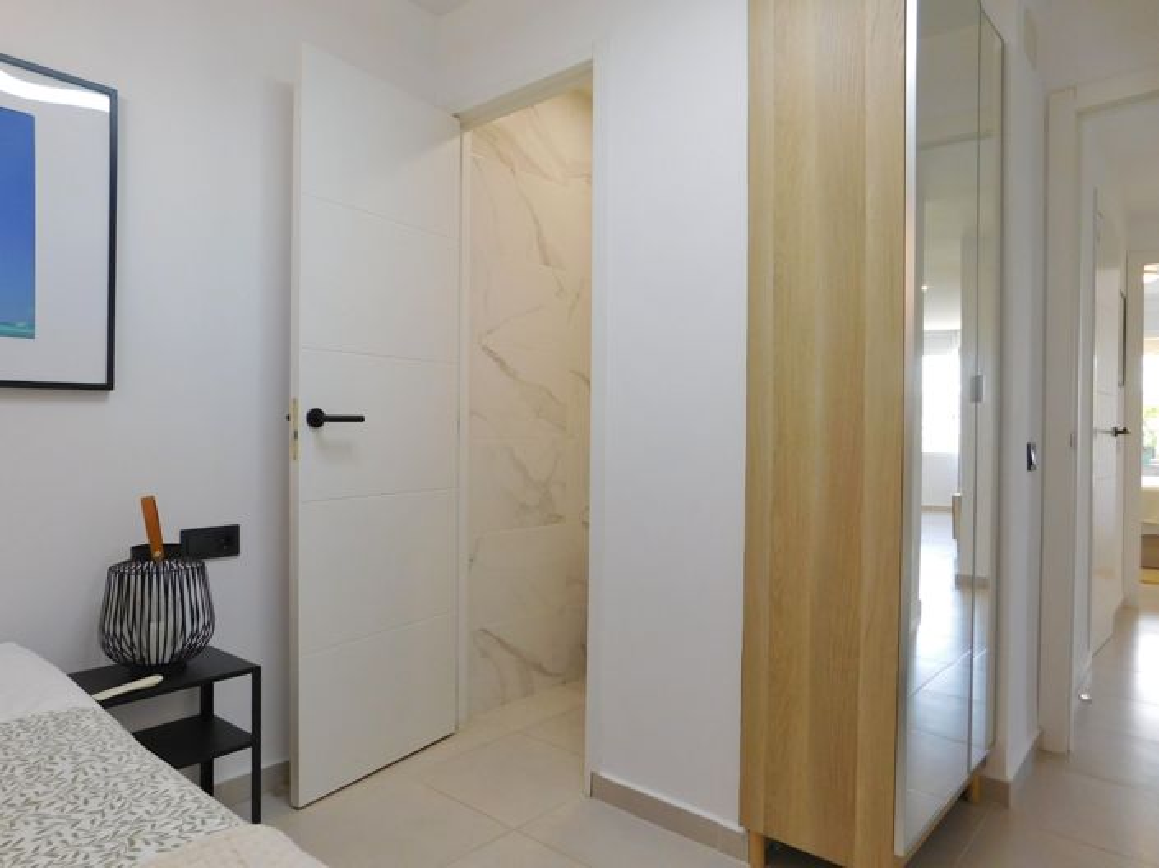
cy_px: 434
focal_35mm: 23
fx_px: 770
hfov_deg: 74.0
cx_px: 580
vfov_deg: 58.8
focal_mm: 4
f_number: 3
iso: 125
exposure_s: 1/60
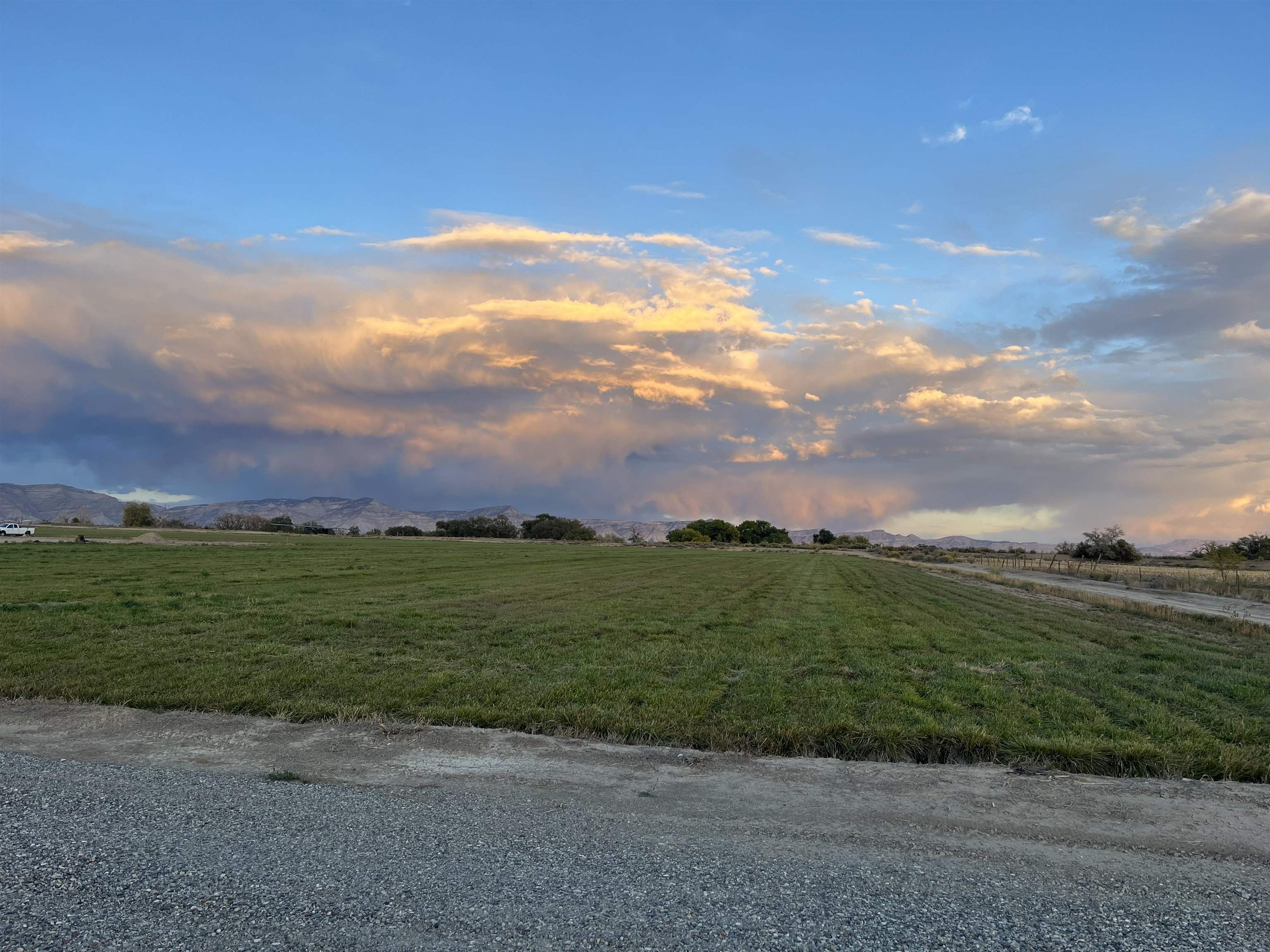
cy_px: 476
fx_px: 954
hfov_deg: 67.3
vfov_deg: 53.1
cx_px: 635
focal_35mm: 26
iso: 50
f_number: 1.6
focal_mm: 5.1
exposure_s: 1/331
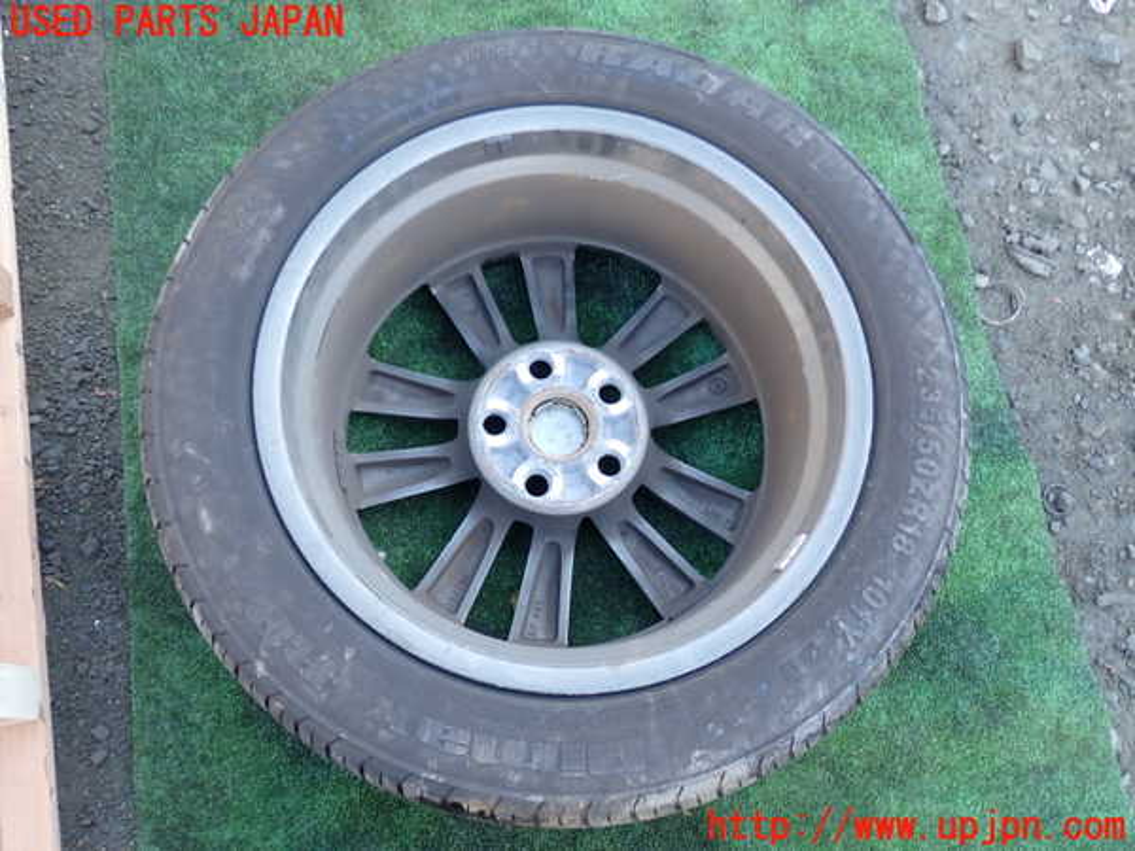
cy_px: 426
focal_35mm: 30
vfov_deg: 46.8
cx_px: 568
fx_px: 984
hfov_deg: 60.0
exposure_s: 1/60
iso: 160
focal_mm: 5.4
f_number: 2.3
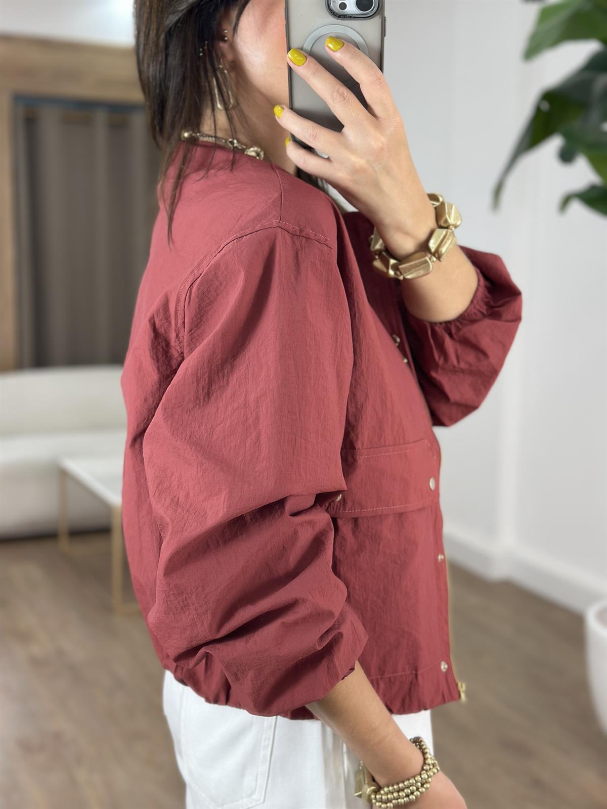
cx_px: 304
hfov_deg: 30.3
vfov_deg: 39.7
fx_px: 1122
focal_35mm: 48
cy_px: 404
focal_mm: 6.86
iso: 64
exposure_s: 1/100
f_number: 1.78
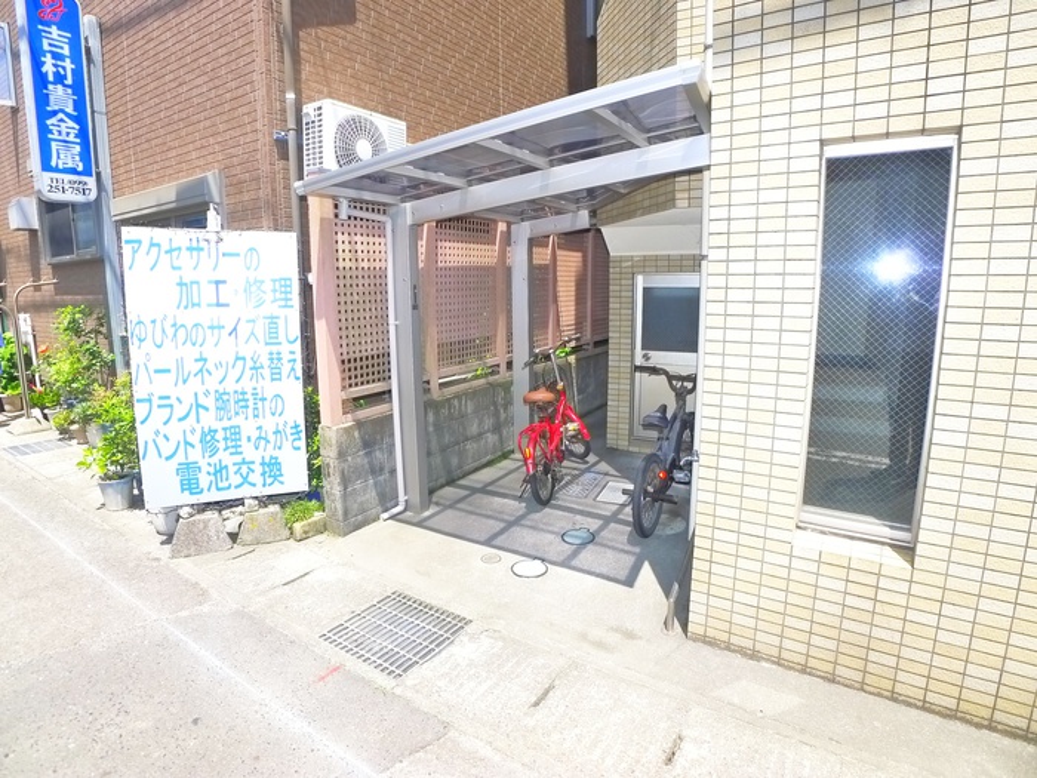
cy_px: 389
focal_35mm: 24
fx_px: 719
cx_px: 518
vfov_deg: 56.8
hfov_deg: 71.6
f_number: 3.5
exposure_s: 1/400
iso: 400
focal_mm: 5.1
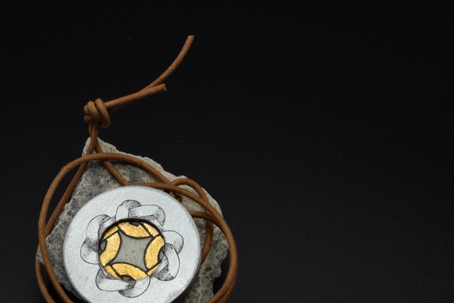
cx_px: 162
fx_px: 1044
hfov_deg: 24.4
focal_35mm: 83
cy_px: 225
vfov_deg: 16.4
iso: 100
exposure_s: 1/4
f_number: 22
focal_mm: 35
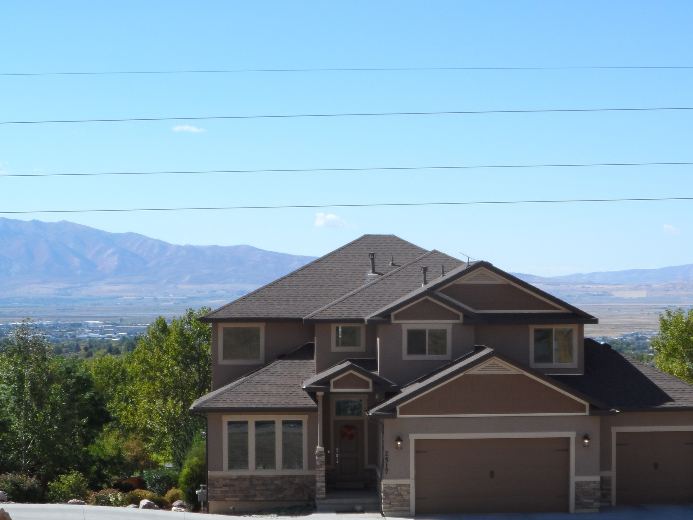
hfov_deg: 24.4
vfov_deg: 18.4
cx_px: 408
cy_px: 323
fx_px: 1601
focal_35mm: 80
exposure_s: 1/500
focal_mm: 10.2
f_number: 4.2
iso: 80
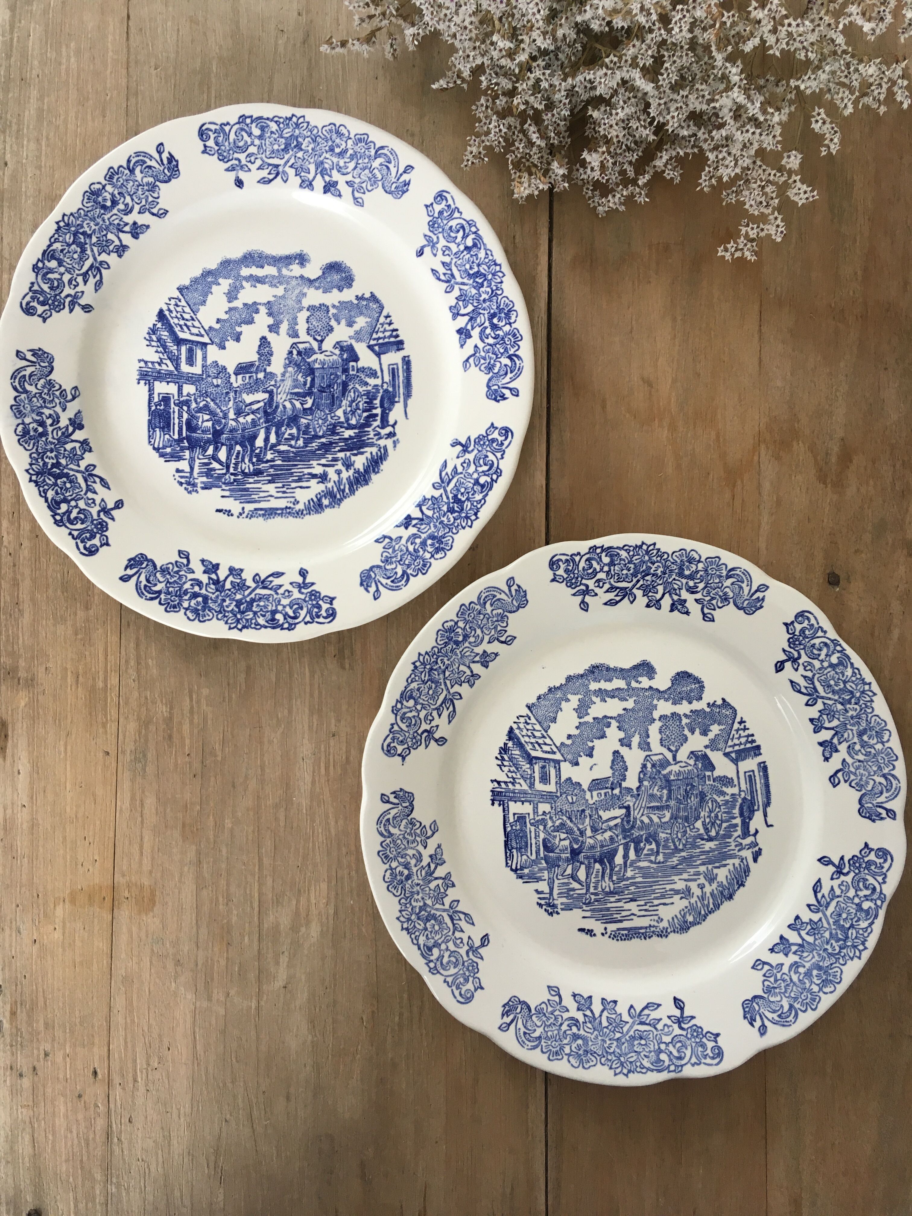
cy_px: 608
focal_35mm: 29
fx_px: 1019
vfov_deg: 61.7
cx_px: 456
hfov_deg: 48.2
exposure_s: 1/33
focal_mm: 4.15
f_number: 2.2
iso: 25
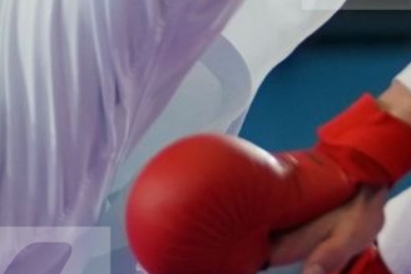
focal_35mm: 1175
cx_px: -6
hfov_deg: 1.8
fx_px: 13420
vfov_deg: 1.2
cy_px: -104
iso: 1250
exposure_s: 1/1000
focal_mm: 143
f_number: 2.8
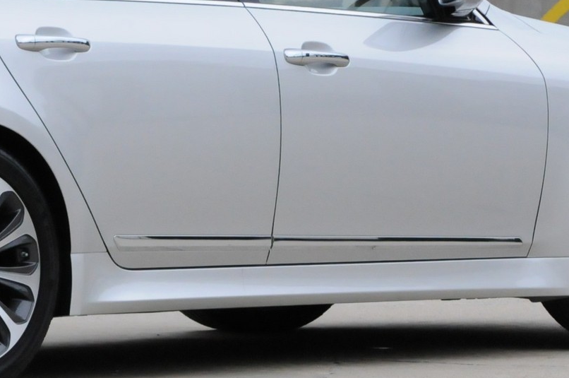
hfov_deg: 6.1
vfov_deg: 4.1
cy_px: 53
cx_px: 44
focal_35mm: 335
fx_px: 5287
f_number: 8
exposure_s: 1/1600
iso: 2000
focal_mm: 72
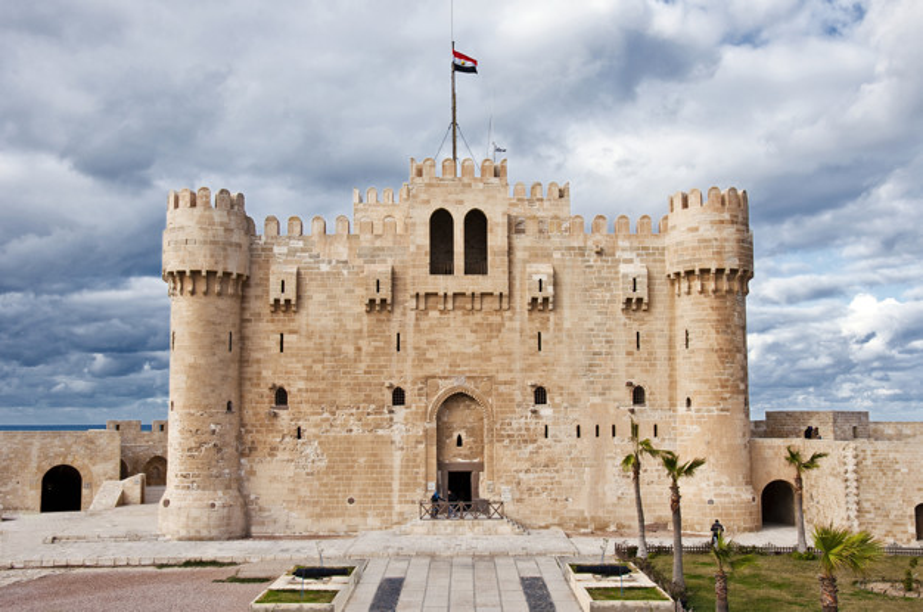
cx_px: 462
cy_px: 306
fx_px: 921
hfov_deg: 53.2
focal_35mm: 36
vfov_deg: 36.7
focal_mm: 24
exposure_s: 1/80
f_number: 16
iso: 200
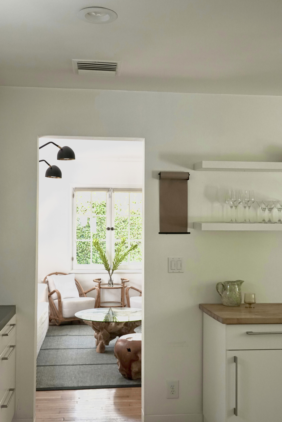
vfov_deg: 45.4
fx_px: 505
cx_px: 141
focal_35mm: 43
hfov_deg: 31.2
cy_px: 211
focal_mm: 15.9
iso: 400
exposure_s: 1/125
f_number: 4
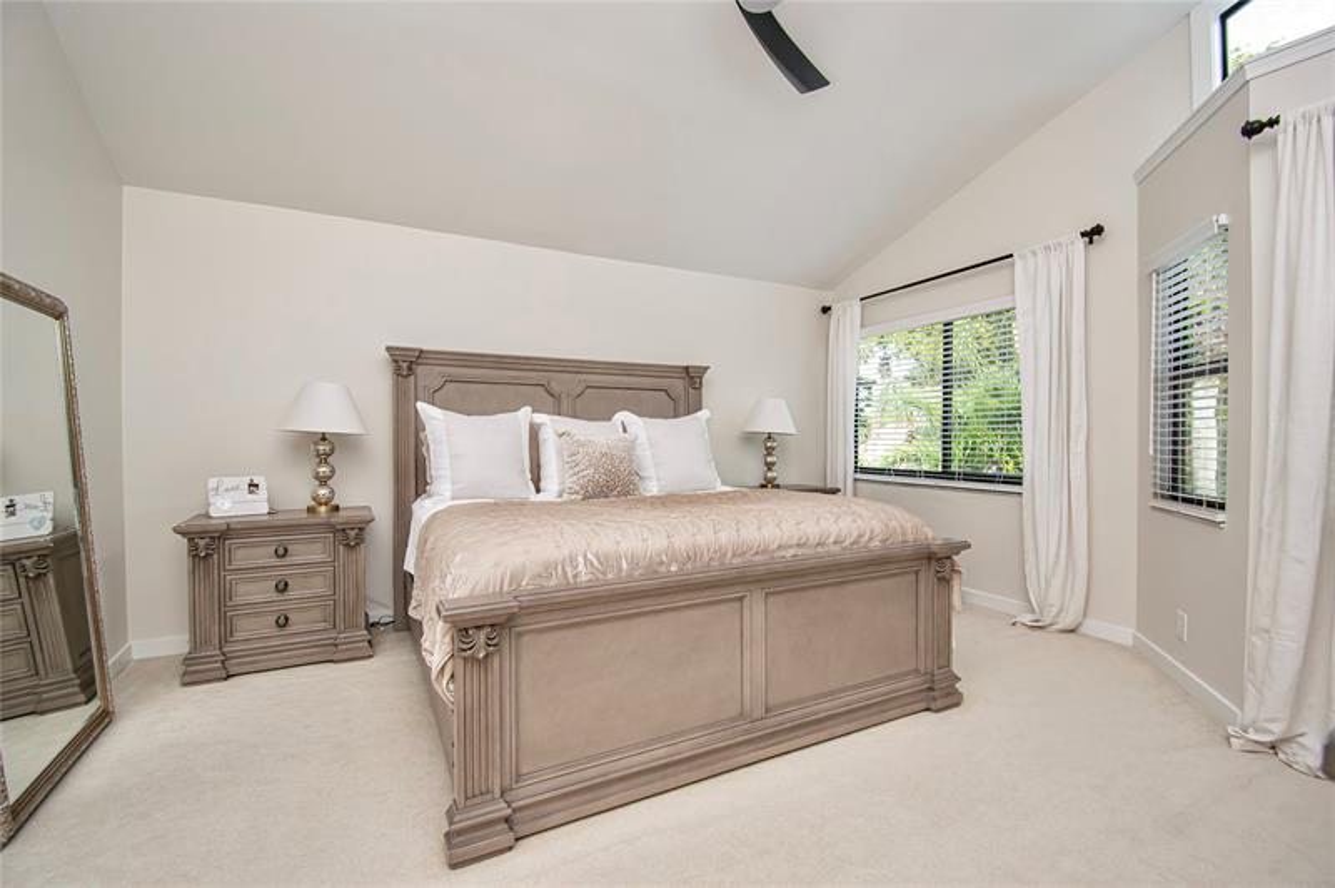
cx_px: 668
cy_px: 444
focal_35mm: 15
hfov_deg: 100.4
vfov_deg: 77.2
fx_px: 556
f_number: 5
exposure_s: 1/100
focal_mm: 10
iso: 800
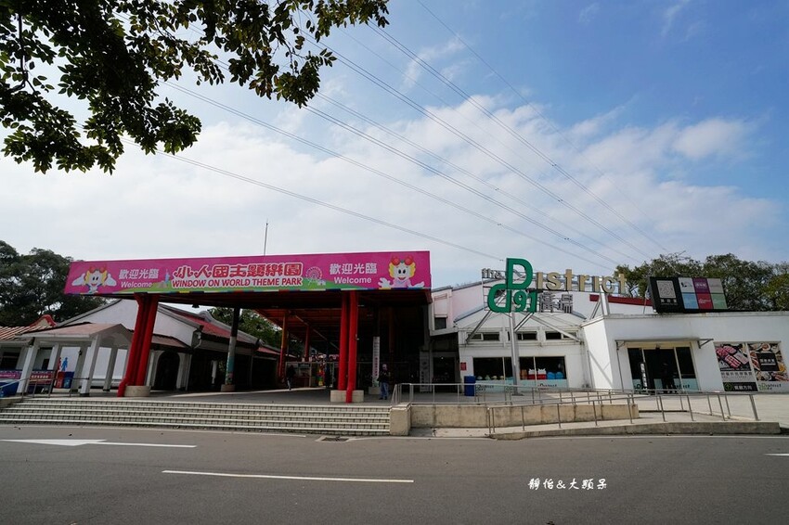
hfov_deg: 93.3
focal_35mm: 17
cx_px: 394
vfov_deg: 70.4
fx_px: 372
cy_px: 262
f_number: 10
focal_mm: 17
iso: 800
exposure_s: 1/3200
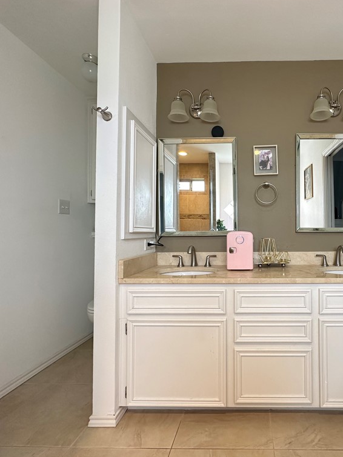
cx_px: 242
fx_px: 251
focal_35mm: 19
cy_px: 226
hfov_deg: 65.8
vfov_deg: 84.7
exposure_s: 1/60
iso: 200
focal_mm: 2.22
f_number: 2.2
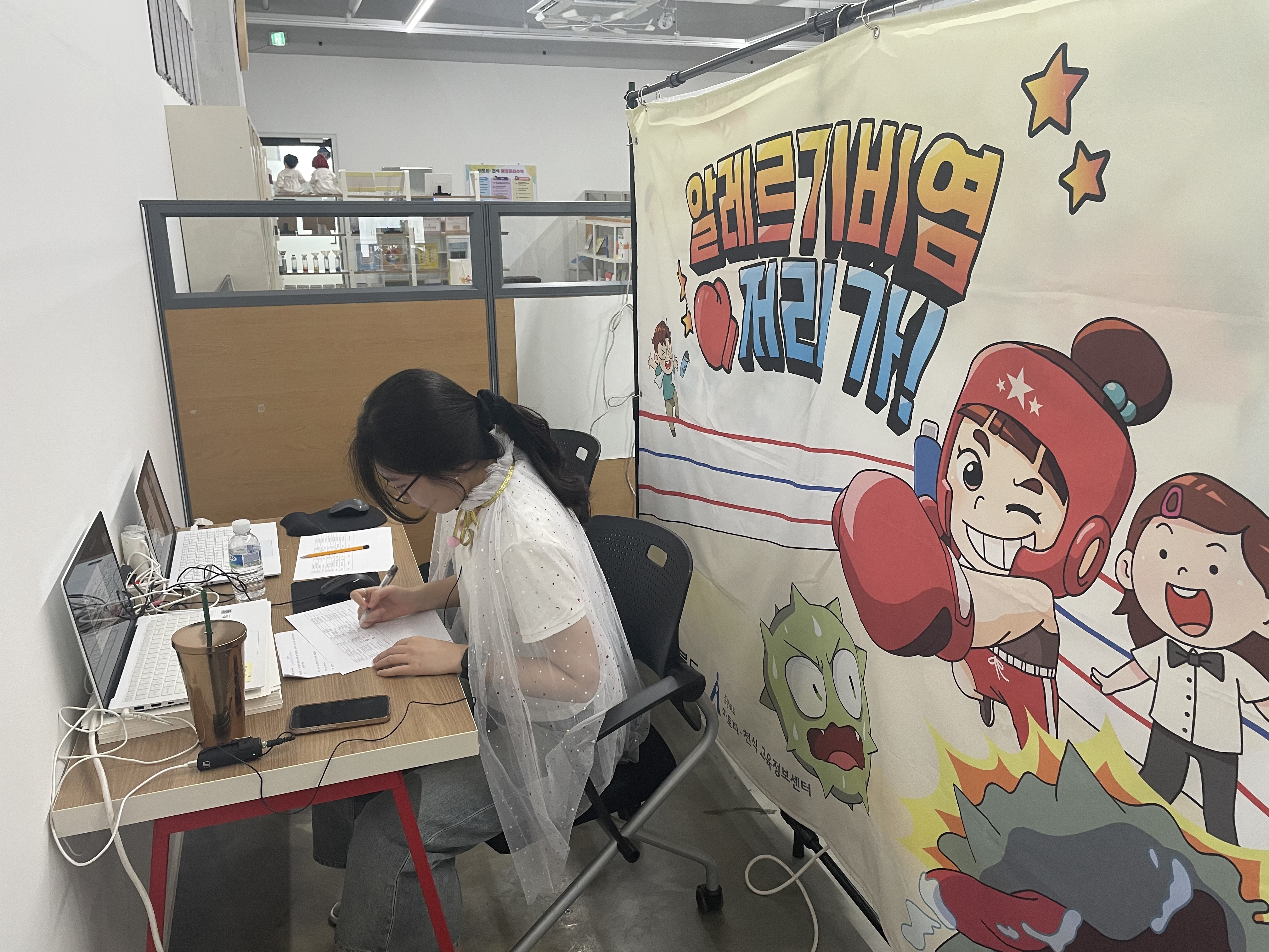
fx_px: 953
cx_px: 634
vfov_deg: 53.1
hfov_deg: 67.3
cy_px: 476
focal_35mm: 26
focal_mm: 4.2
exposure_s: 1/60
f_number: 1.6
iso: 100
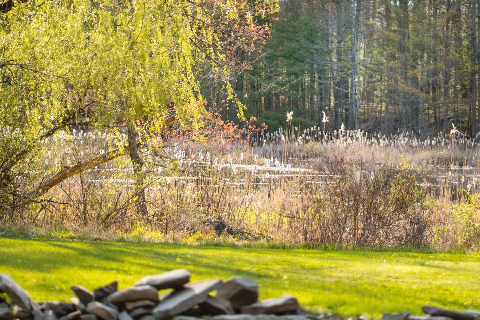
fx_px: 2182
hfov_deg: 12.6
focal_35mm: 164
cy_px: 178
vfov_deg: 8.4
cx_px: 247
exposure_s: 1/4000
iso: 200
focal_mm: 85
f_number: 1.8
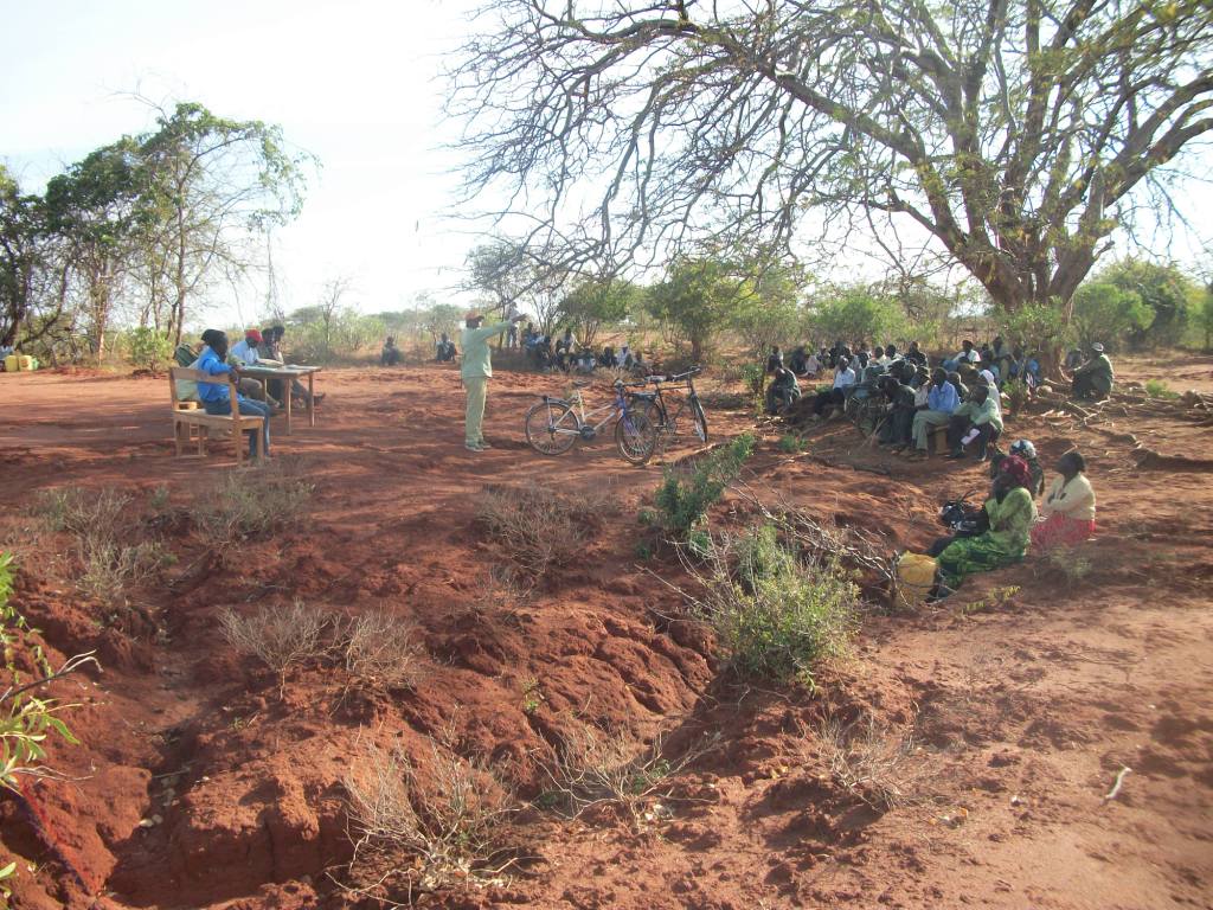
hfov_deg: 56.8
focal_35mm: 32
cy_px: 455
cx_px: 606
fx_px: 1121
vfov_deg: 44.2
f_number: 8.8
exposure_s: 1/60
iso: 80
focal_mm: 5.7
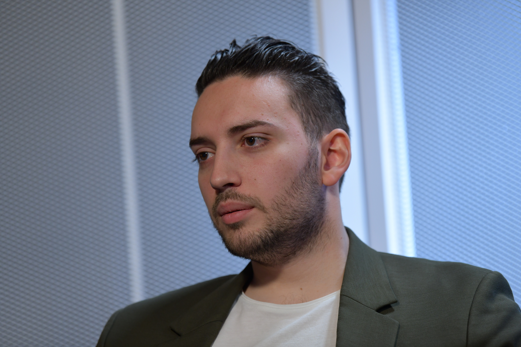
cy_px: 174
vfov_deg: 8.3
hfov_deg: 12.5
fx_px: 2387
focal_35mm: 165
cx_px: 260
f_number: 3.5
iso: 800
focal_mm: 165
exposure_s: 1/200
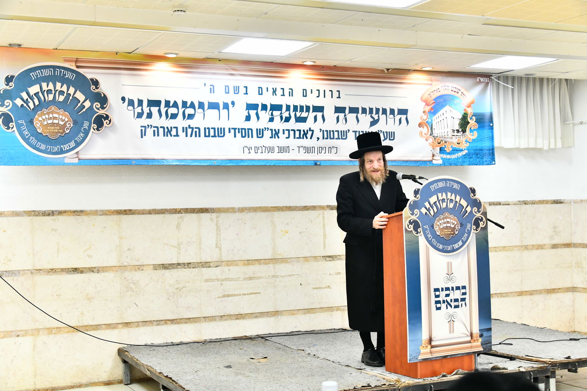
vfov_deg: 26.0
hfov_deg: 38.2
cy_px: 196
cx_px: 294
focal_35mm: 52
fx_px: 848
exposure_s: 1/160
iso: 4000
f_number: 5.6
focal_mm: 52
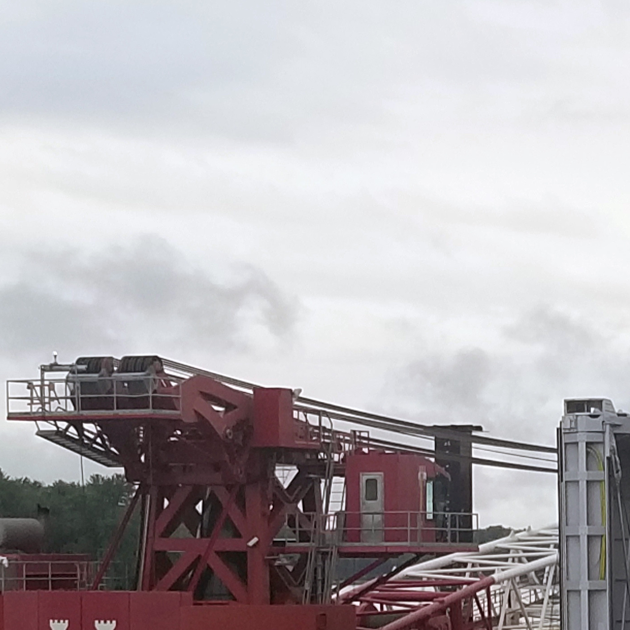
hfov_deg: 25.4
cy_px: 678
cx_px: 558
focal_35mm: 66
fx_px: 1359
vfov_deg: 24.5
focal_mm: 4.25
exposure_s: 1/1140
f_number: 1.7
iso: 50
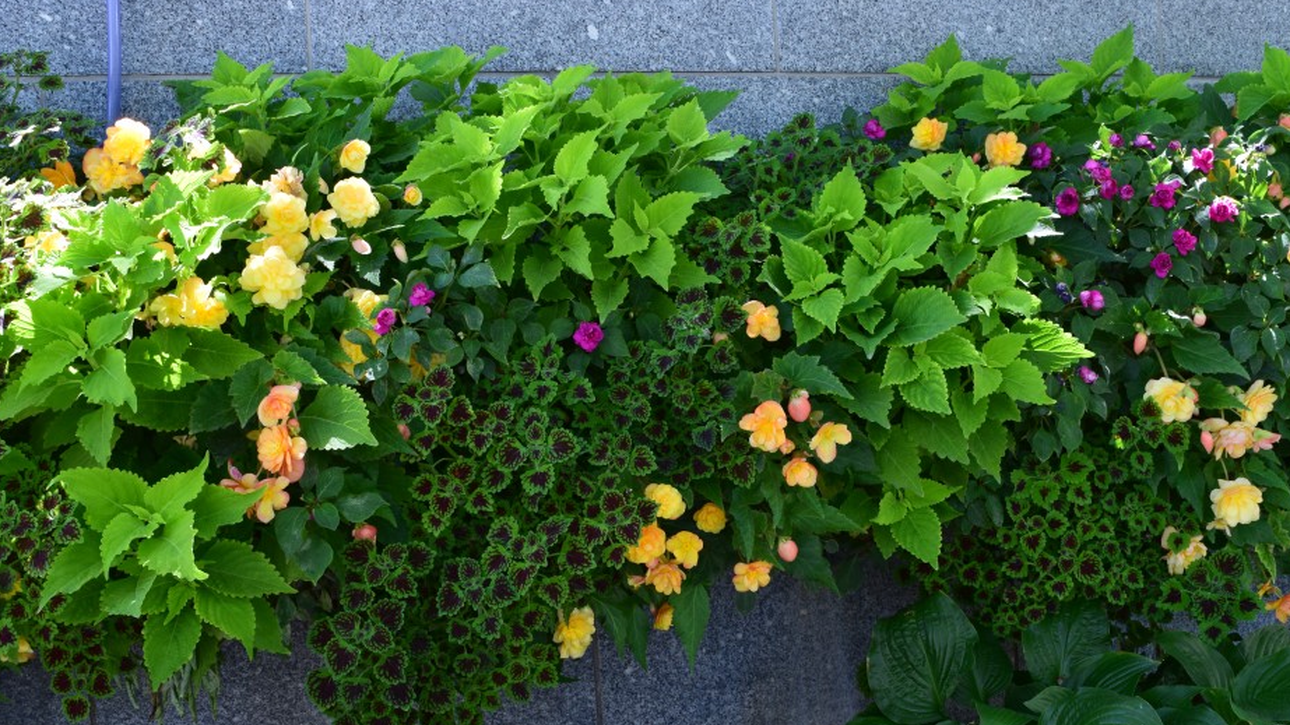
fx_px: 1491
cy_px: 415
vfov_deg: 27.3
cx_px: 636
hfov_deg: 46.8
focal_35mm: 44
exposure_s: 1/80
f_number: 8
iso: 400
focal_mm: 25
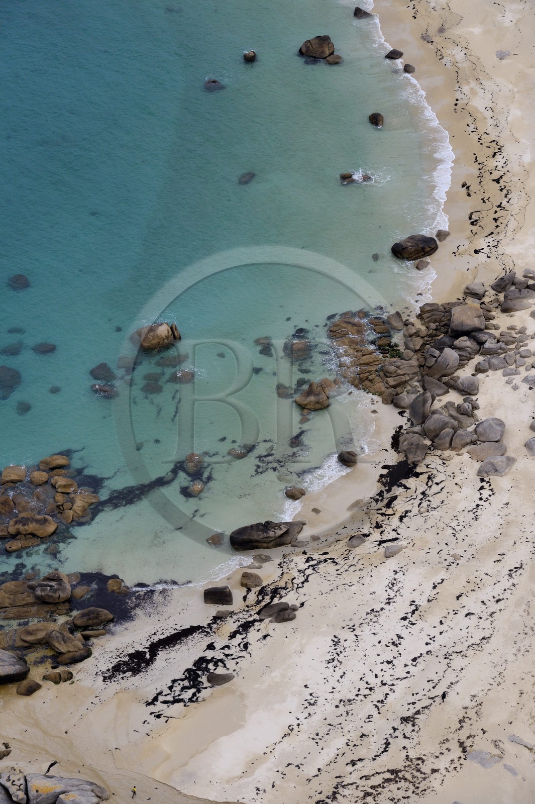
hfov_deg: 10.5
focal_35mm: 130
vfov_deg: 15.8
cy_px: 402
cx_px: 268
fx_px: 2901
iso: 800
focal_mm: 130
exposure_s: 1/1000
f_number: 9
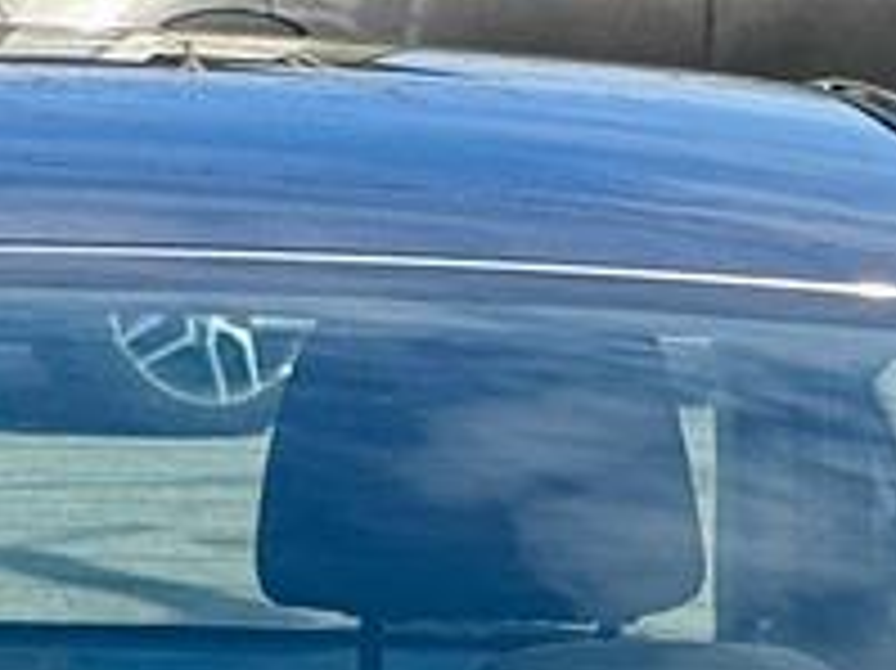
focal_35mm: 309
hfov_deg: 6.4
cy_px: 1866
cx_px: -5
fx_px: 7993
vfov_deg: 4.6
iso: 64
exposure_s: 1/2415
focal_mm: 6.76
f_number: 1.78
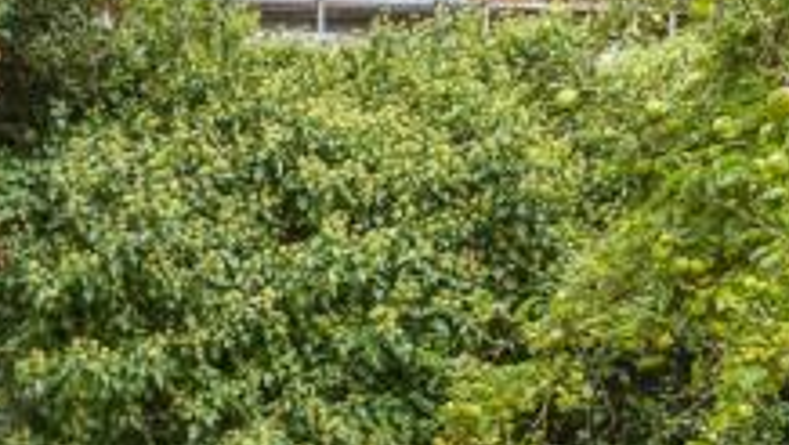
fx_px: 1005
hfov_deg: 38.6
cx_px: 22
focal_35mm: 48
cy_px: 458
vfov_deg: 23.8
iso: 200
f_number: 8
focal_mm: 14
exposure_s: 1/40
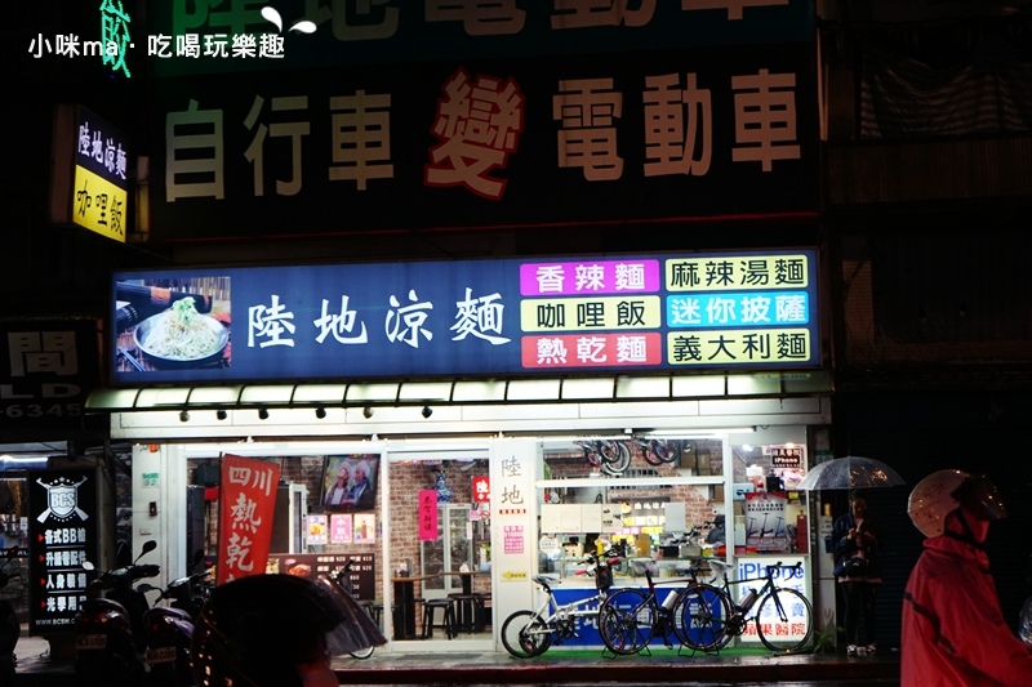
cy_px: 344
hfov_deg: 31.9
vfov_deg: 21.6
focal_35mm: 63
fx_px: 1806
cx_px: 516
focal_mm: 63
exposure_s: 1/80
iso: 1000
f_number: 5.6
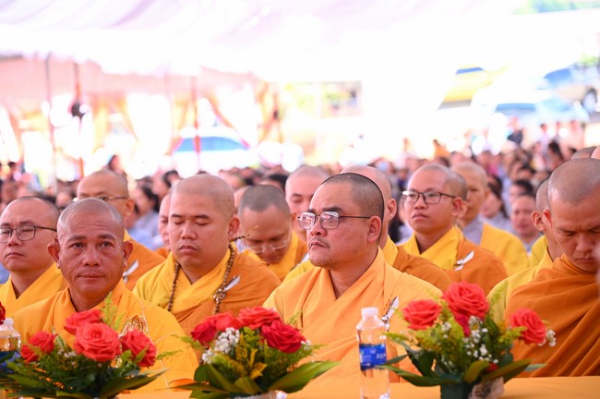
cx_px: 300
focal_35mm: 120
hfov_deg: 17.1
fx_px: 1998
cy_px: 200
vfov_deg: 11.4
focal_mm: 120
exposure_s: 1/250
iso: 1250
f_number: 4.5
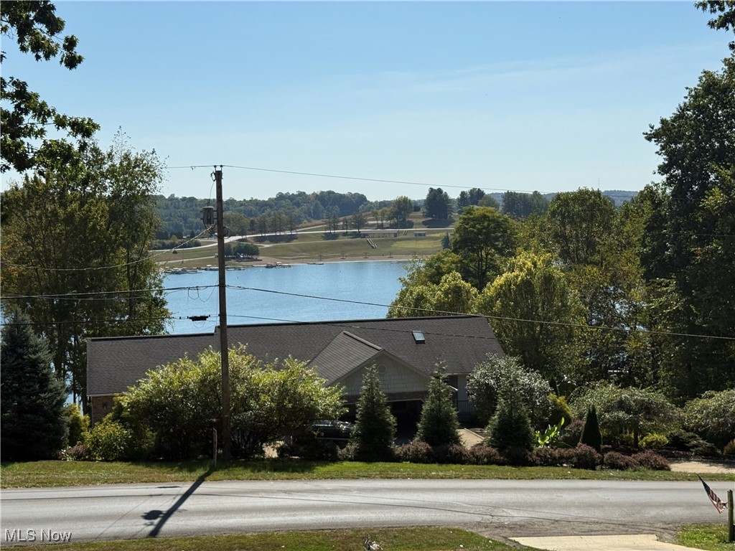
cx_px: 368
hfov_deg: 39.7
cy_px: 276
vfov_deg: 30.3
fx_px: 1019
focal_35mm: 48
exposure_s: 1/9901
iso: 64
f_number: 1.78
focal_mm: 6.76
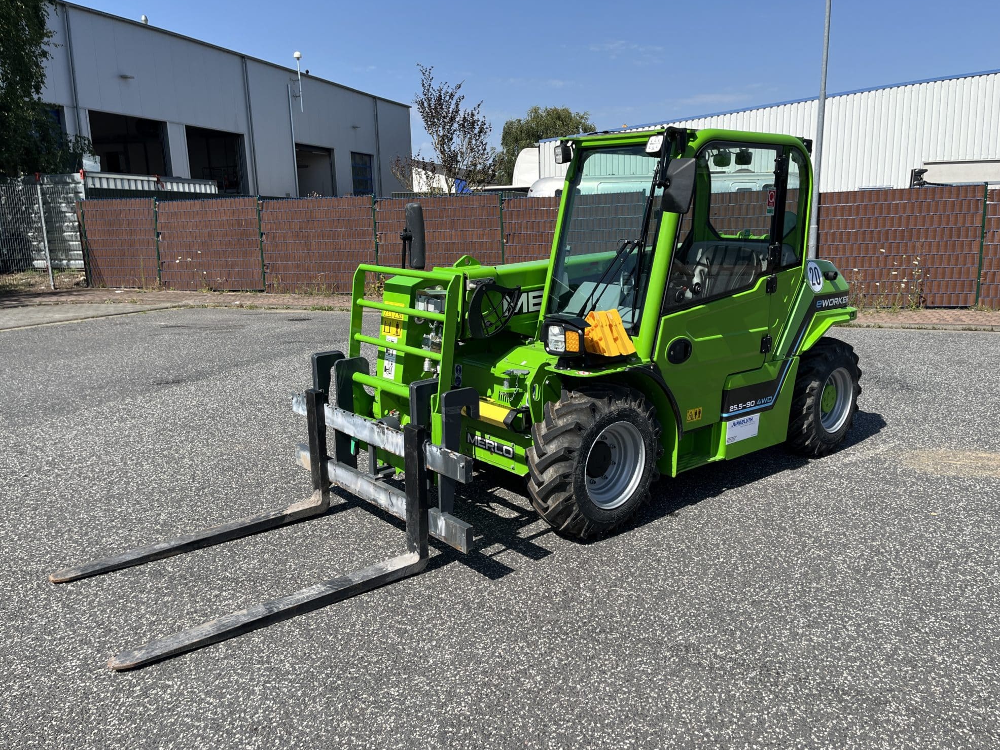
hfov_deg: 65.3
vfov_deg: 51.4
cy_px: 382
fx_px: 780
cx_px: 511
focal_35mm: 27
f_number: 1.6
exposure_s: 1/2899
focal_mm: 5.1
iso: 50
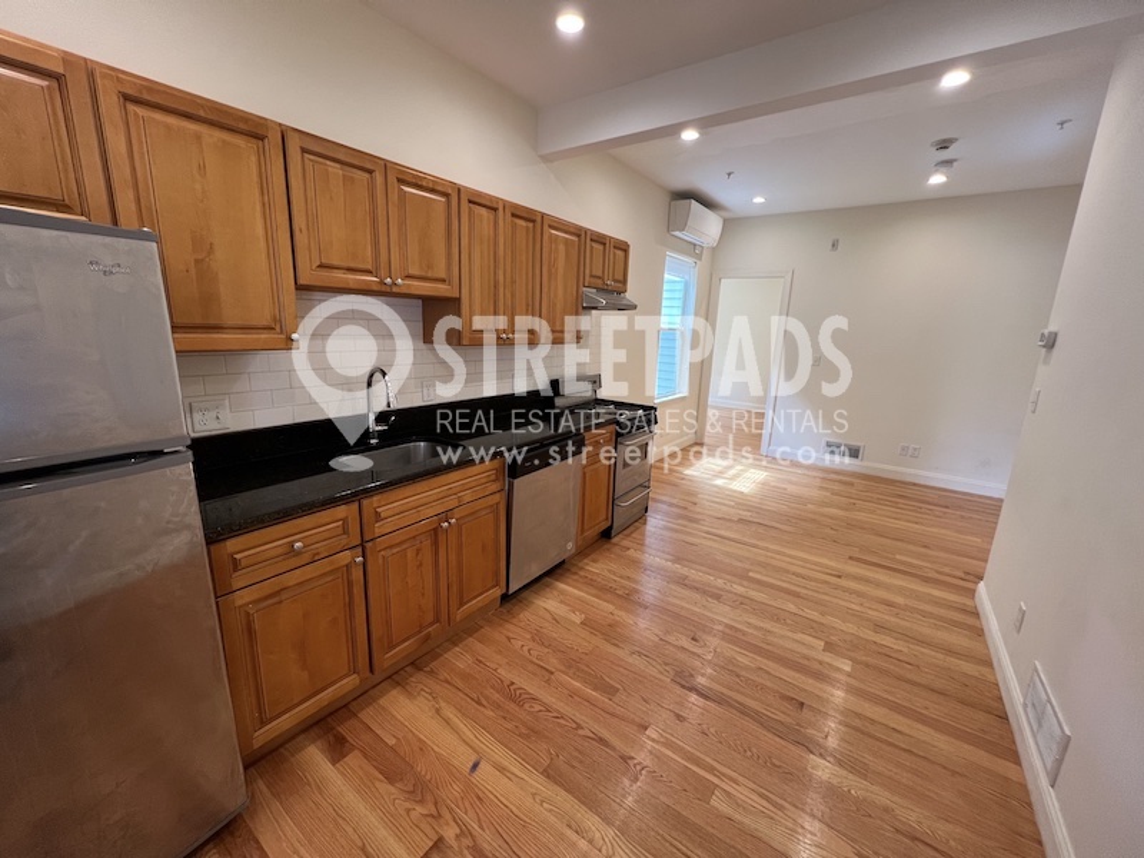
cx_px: 572
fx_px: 430
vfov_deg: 89.9
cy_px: 429
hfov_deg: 106.2
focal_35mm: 13
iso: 250
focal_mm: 1.57
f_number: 1.8
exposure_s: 1/120
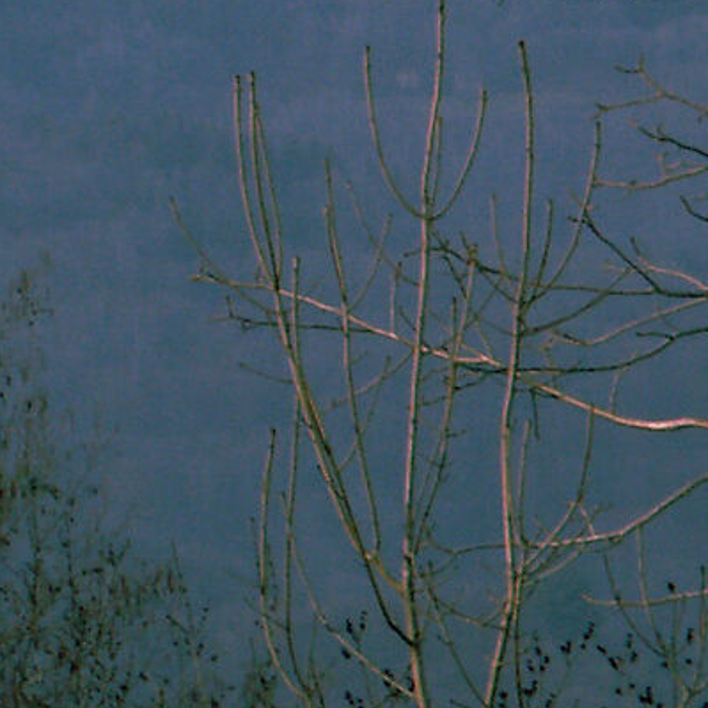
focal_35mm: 1062
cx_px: -1308
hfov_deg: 1.6
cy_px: -302
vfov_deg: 1.6
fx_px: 24575
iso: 64
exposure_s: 1/100
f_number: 7.1
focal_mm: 50.8
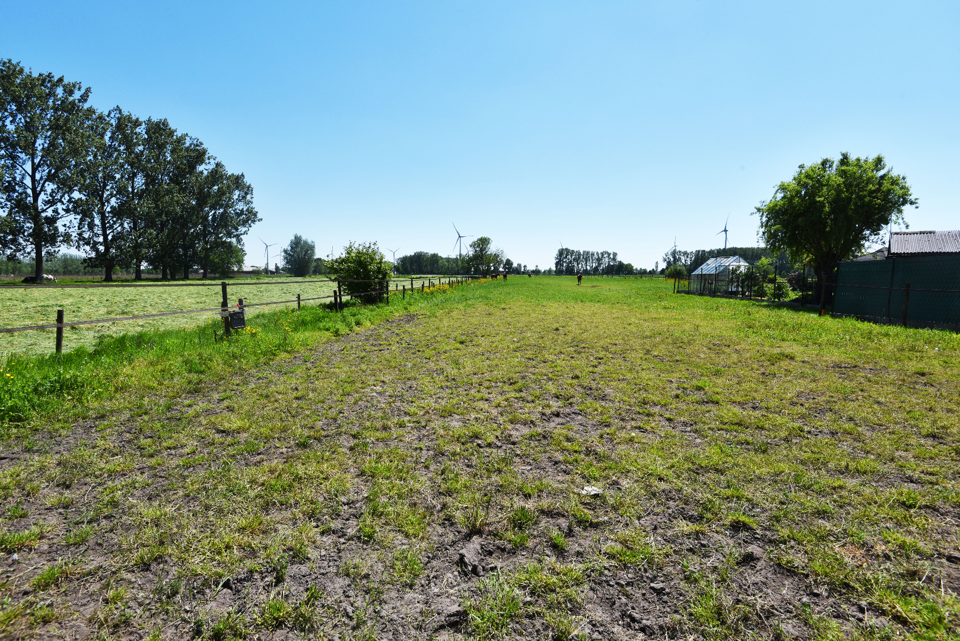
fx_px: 427
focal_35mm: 16
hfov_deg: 96.7
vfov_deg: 73.8
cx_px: 480
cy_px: 320
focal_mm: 16
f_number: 11
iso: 200
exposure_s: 1/500
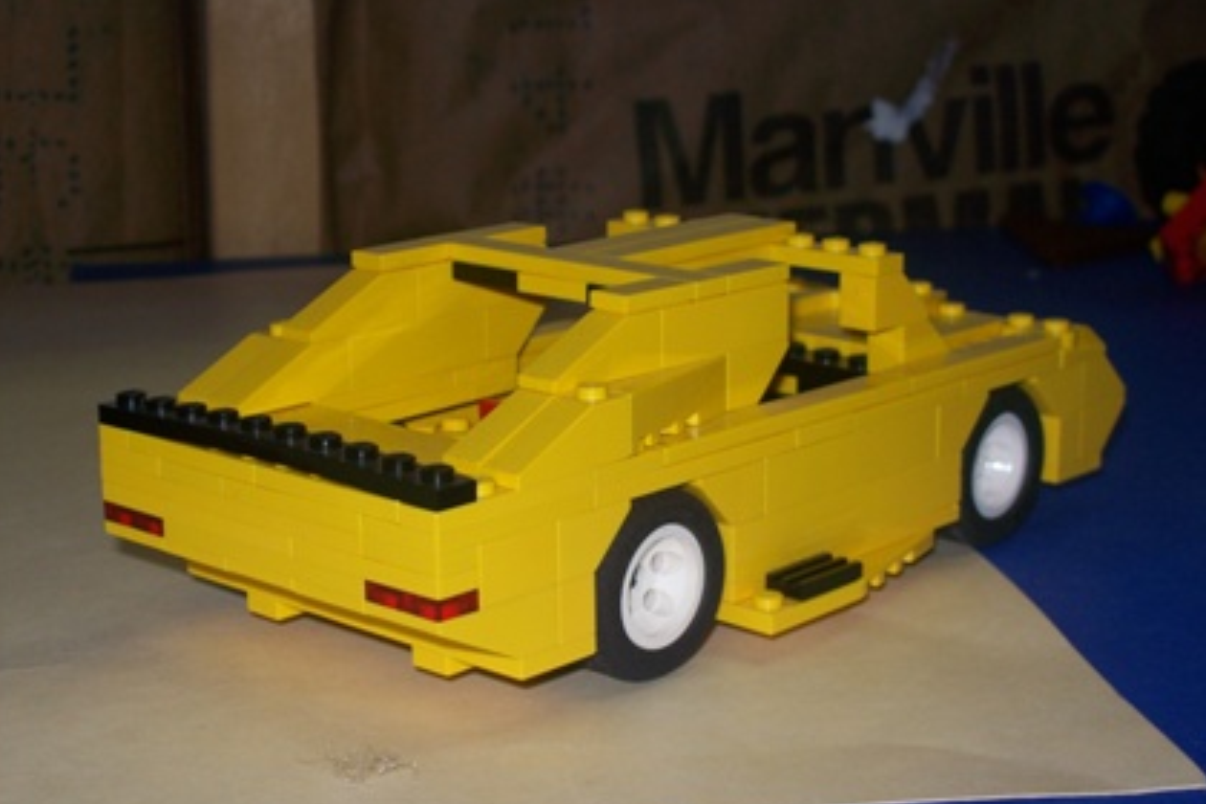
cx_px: 602
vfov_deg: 18.4
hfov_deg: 27.3
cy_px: 411
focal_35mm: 74
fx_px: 2479
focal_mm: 11.6
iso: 80
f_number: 3.8
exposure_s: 1/97.2
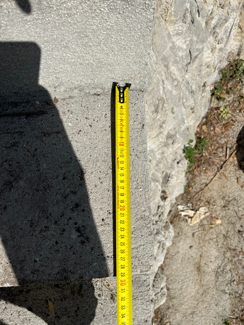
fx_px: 244
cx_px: 122
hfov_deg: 53.1
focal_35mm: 26
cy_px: 162
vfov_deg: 67.3
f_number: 1.6
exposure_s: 1/6897
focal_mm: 5.1
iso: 50
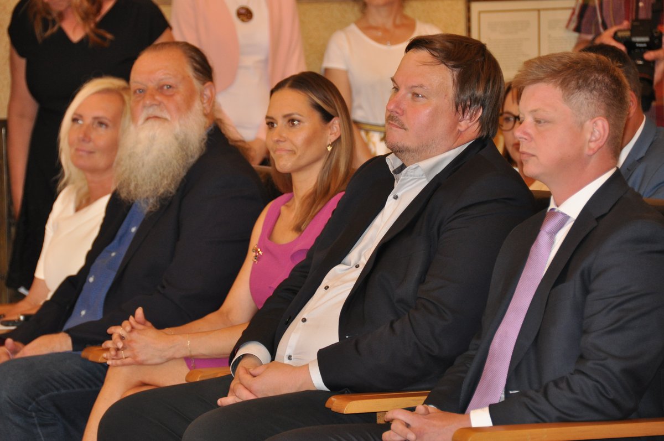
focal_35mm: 195
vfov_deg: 7.0
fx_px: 3592
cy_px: 220
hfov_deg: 10.6
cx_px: 332
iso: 800
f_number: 5.6
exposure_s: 1/60
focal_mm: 130
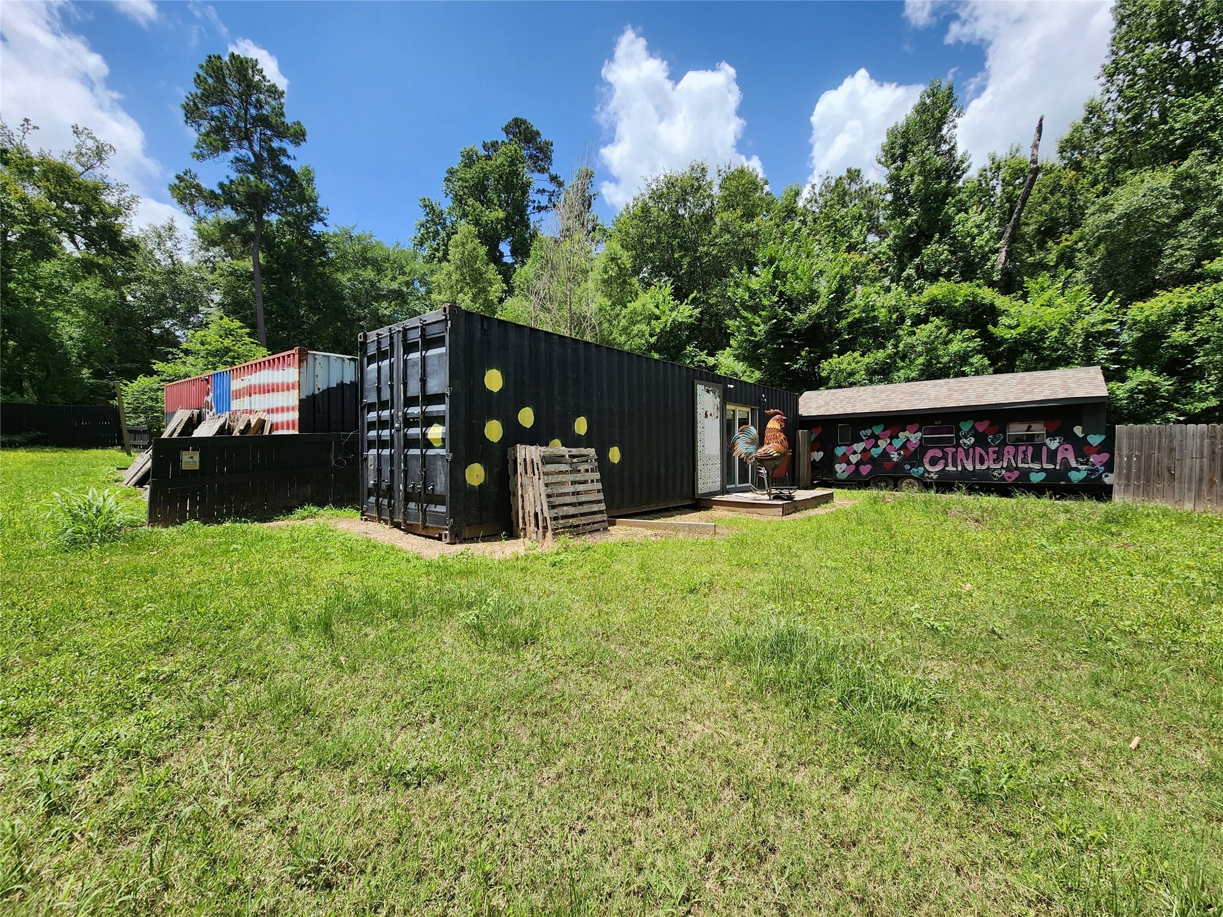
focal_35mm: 13
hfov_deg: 106.2
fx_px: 459
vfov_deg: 89.9
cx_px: 612
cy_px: 458
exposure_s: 1/1601
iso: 50
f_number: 2.2
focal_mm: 2.2
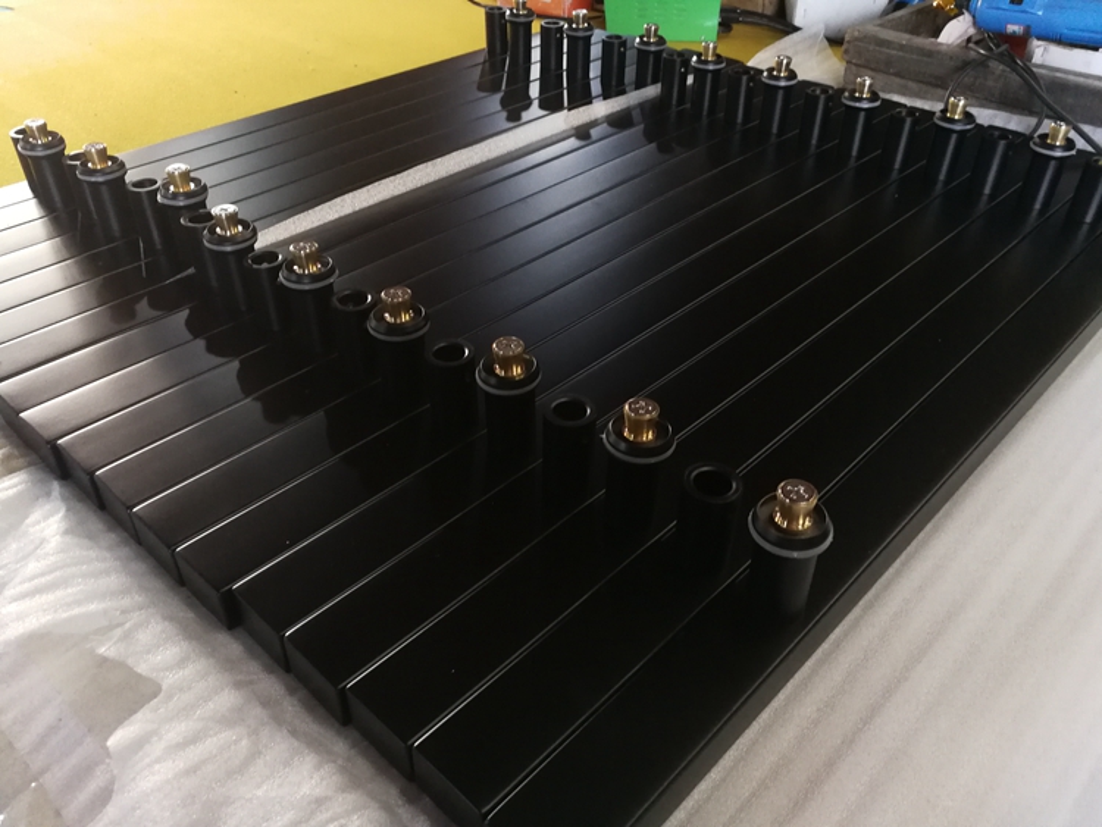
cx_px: 551
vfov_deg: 51.4
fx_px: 860
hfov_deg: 65.3
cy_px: 414
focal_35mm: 27
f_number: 2.2
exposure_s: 1/25
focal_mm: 3.95
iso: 320
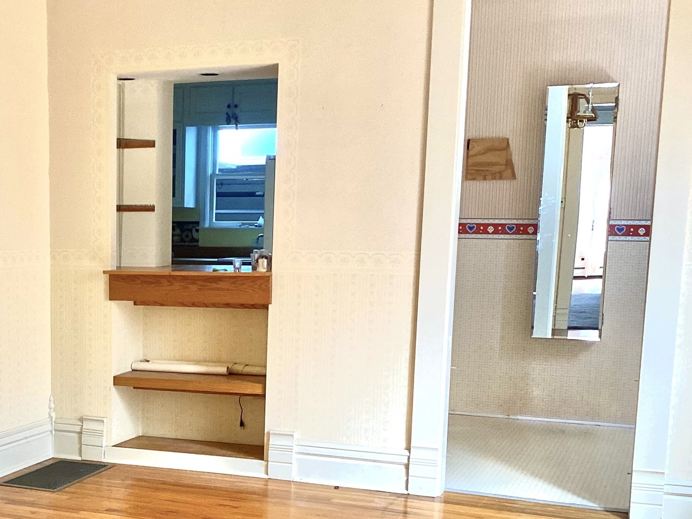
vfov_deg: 24.9
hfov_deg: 32.0
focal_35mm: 58
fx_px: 1160
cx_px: 108
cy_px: 406
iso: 250
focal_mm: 4.25
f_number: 1.8
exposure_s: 1/60
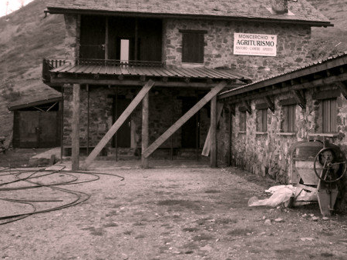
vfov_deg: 22.9
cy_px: 118
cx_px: 297
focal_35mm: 64
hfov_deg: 29.3
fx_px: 642
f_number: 4.5
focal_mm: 5.9
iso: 100
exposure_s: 1/254
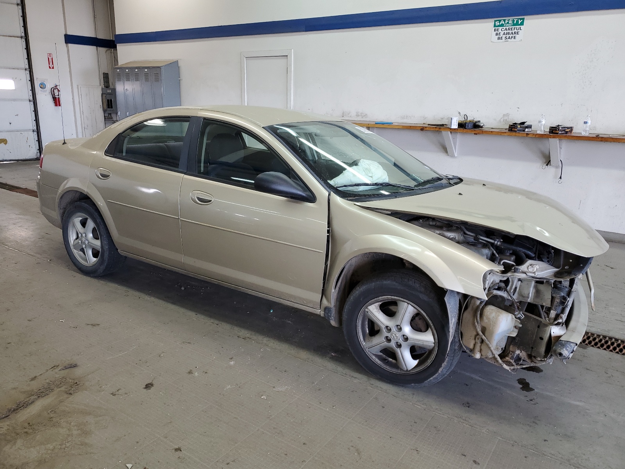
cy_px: 234
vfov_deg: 53.1
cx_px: 312
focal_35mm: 26
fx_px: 469
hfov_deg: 67.3
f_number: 1.5
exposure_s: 1/60.2
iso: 52
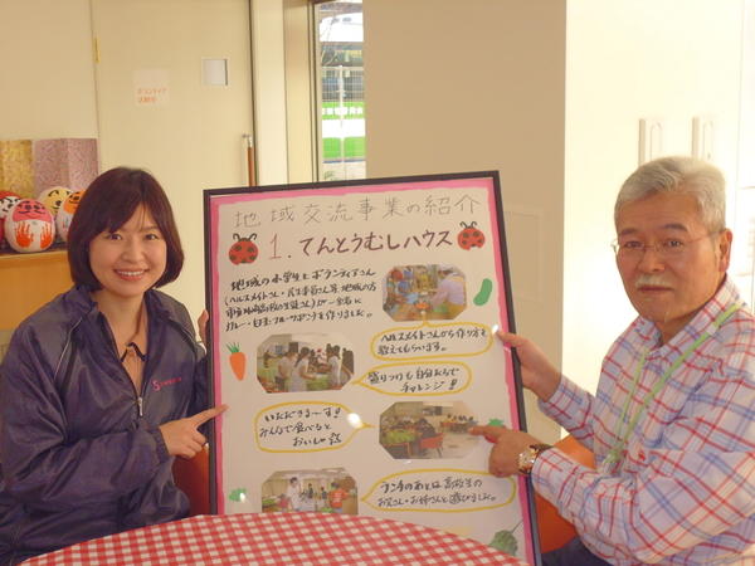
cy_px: 283
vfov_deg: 28.0
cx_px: 378
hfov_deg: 36.8
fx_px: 1134
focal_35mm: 52
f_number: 4.1
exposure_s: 1/60
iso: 200
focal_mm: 9.2
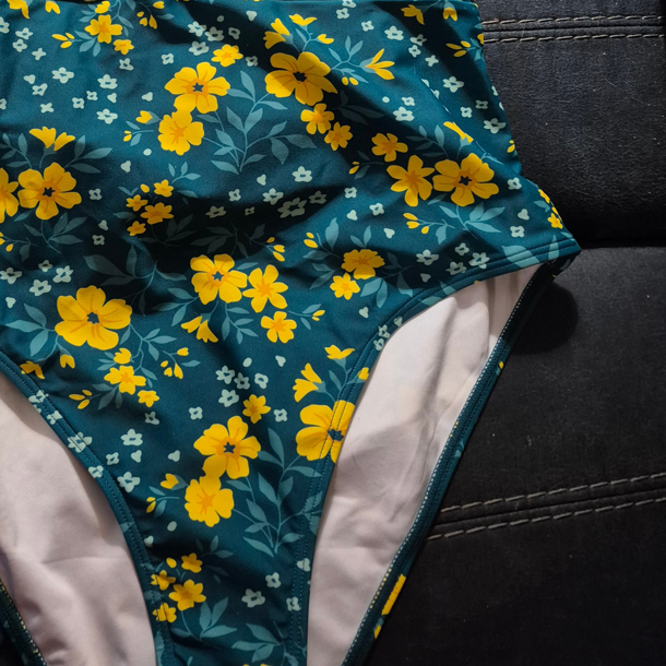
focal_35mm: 40
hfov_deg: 41.0
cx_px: 190
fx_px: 871
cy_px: 75
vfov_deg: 39.1
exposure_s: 1/60
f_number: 1.8
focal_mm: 5.4
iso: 800
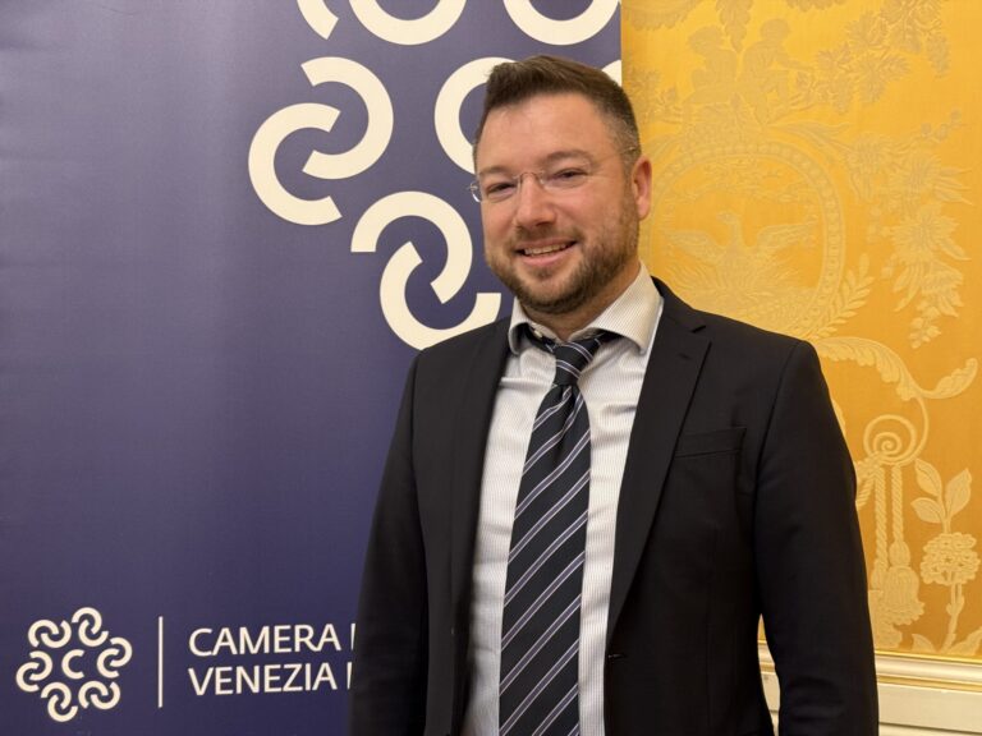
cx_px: 491
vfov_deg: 30.3
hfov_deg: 39.7
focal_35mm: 48
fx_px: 1362
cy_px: 368
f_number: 1.78
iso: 250
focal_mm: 6.76
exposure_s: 1/33
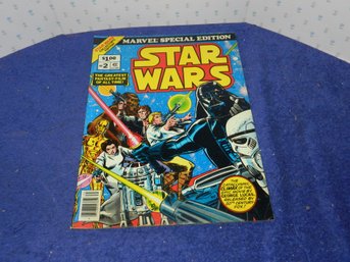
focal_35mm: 28
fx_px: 283
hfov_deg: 63.5
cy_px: 131
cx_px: 175
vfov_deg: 49.7
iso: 200
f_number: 3.6
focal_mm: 5
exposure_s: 1/30
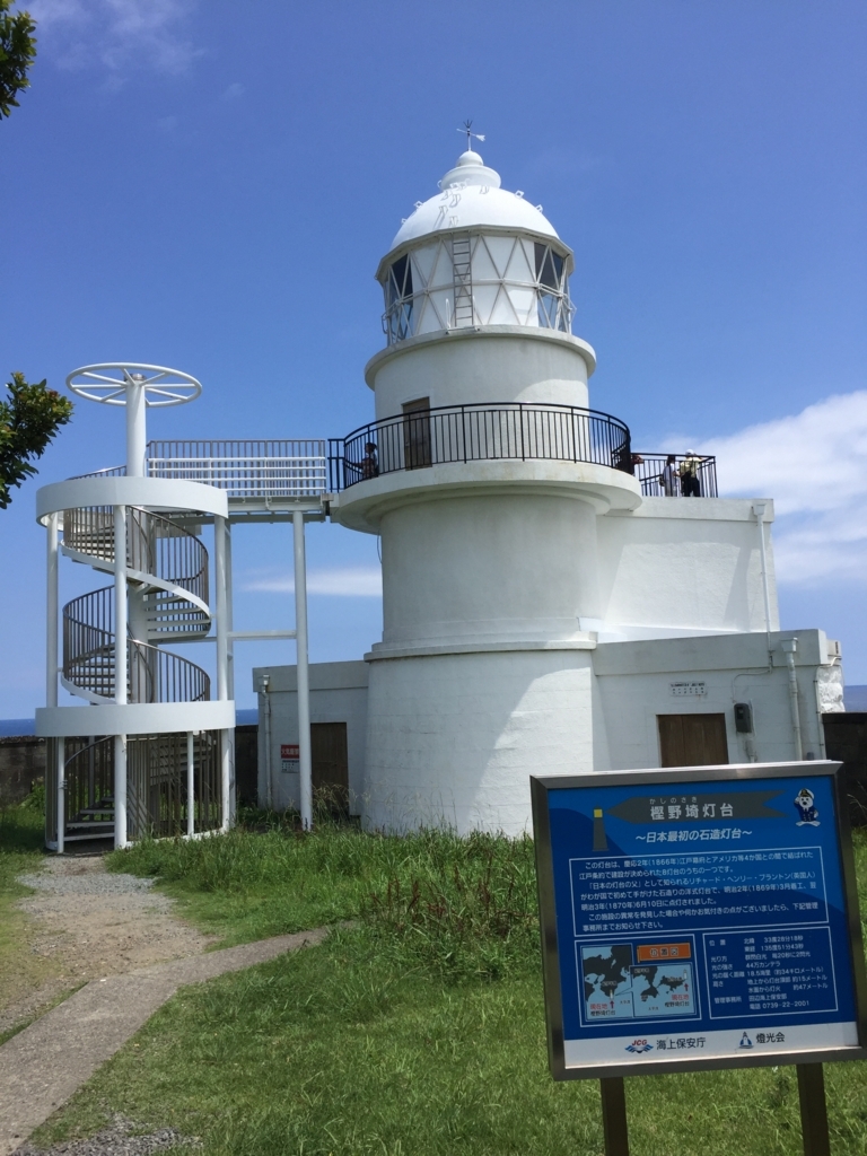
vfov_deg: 61.7
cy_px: 578
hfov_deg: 48.2
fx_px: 968
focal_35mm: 29
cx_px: 434
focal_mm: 4.15
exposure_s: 1/2825
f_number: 2.2
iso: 32
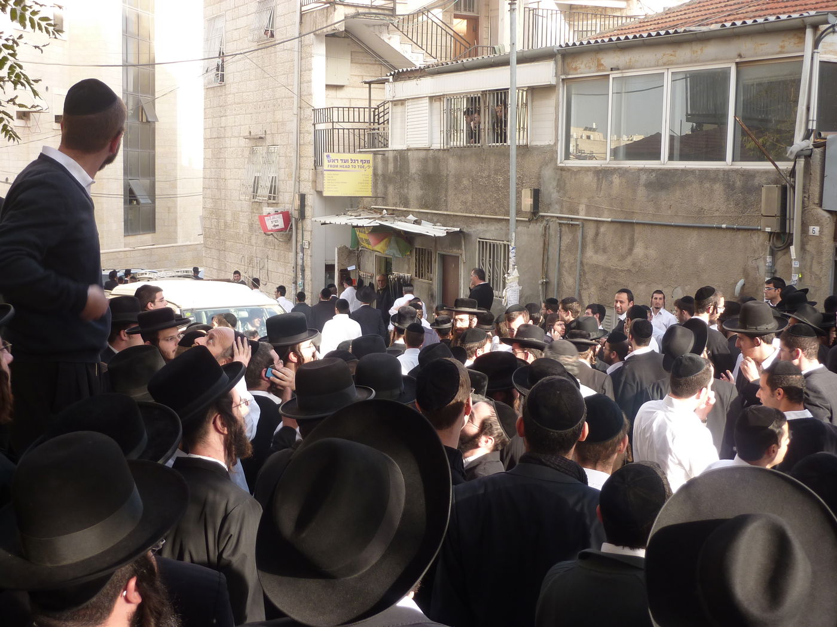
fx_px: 1016
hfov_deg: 44.8
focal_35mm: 42
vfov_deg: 34.3
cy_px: 314
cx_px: 418
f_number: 3.8
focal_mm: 7.9
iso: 80
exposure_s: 1/100
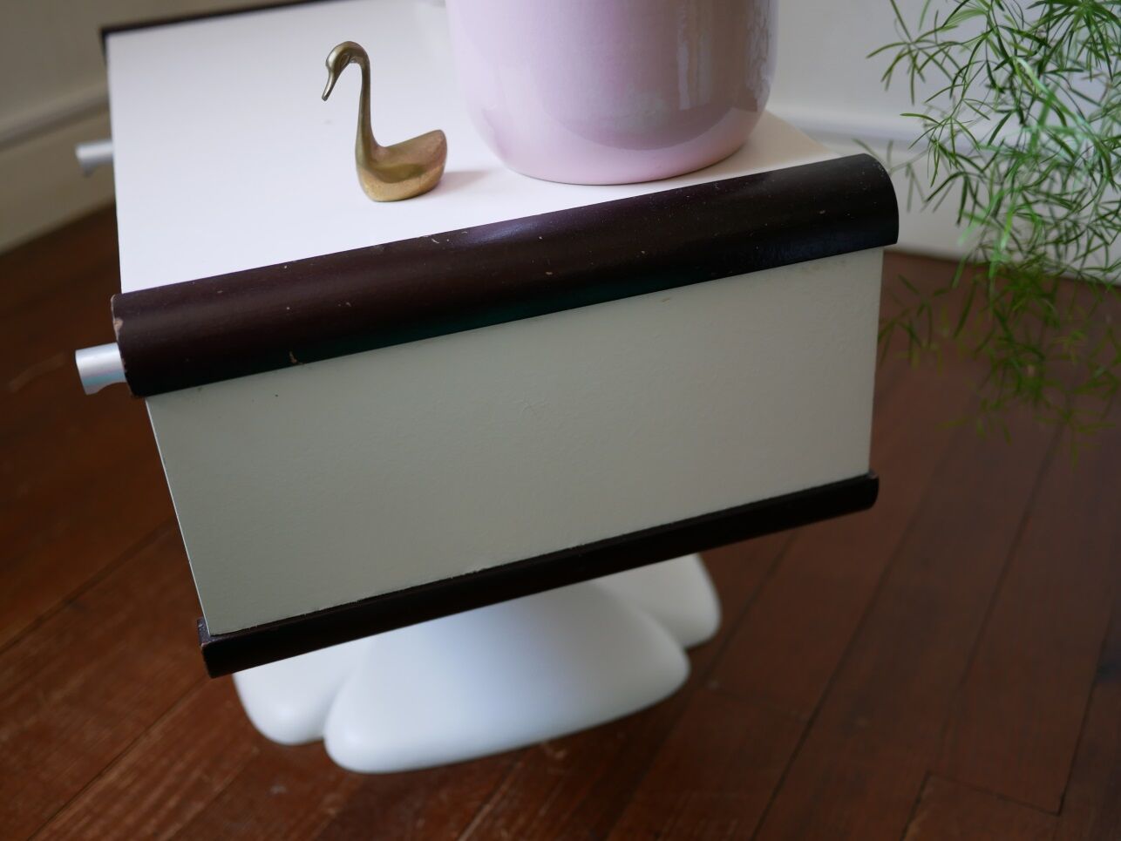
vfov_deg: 36.0
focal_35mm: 40
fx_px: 1296
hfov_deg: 46.8
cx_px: 560
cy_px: 420
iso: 200
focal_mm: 20
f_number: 1.7
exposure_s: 1/100
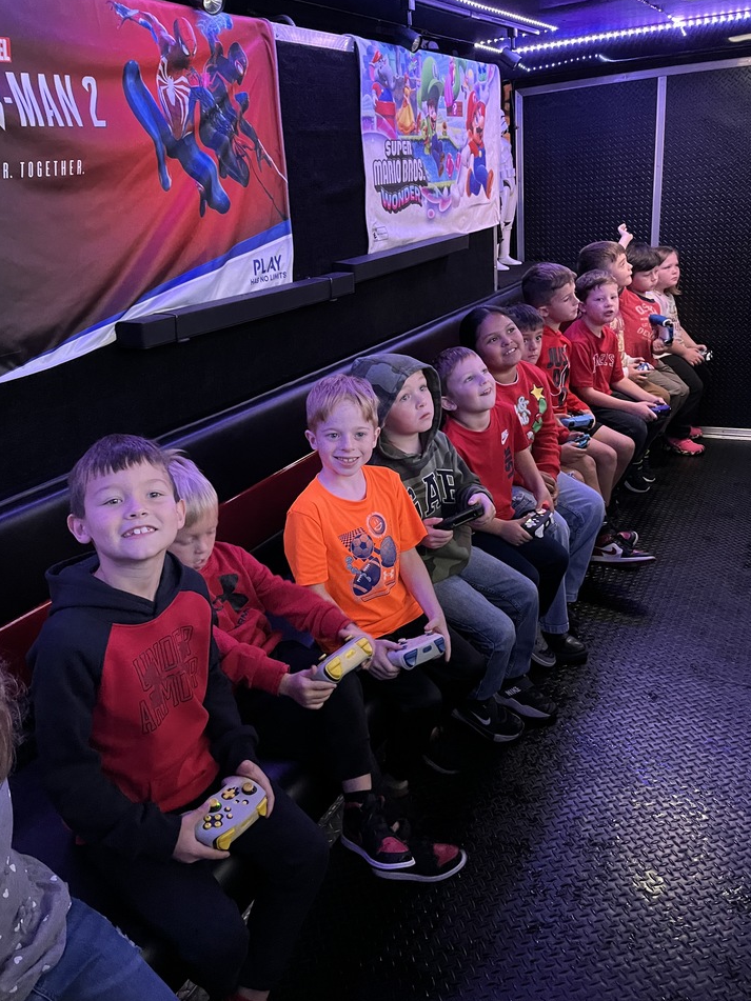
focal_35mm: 28
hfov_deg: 49.7
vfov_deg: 63.4
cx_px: 350
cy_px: 483
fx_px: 810
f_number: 1.6
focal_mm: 5.1
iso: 800
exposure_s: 1/29
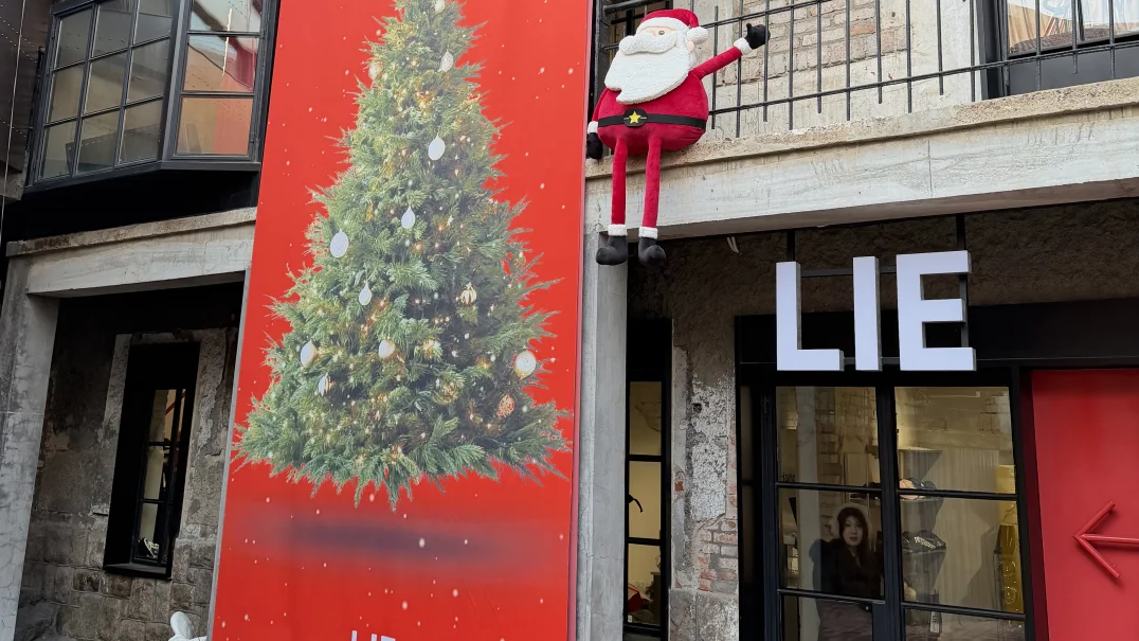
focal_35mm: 35
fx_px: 1057
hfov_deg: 56.6
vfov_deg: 33.3
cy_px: 191
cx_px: 570
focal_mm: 6.76
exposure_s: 1/233
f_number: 1.78
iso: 200
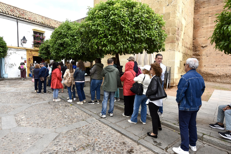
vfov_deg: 57.3
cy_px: 77
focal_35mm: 22
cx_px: 116
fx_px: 141
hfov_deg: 78.6
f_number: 4.5
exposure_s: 1/400
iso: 125
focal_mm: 22
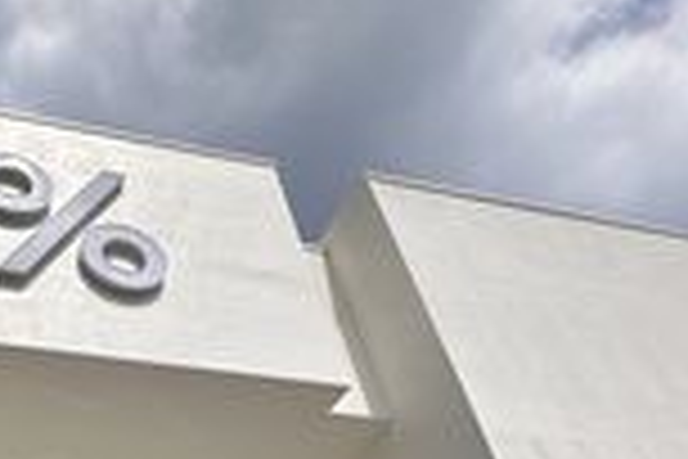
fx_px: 726
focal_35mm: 38
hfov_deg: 43.8
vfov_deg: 29.1
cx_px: 9
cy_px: 580
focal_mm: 2.22
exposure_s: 1/4000
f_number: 2.2
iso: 50
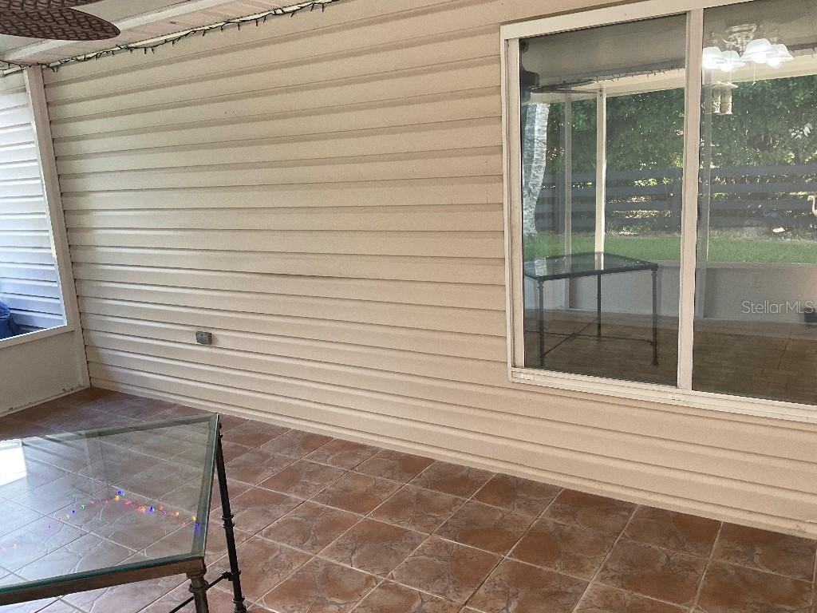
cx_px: 408
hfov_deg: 61.7
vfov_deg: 48.2
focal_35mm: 29
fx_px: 684
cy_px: 306
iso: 50
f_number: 1.8
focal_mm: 3
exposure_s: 1/60
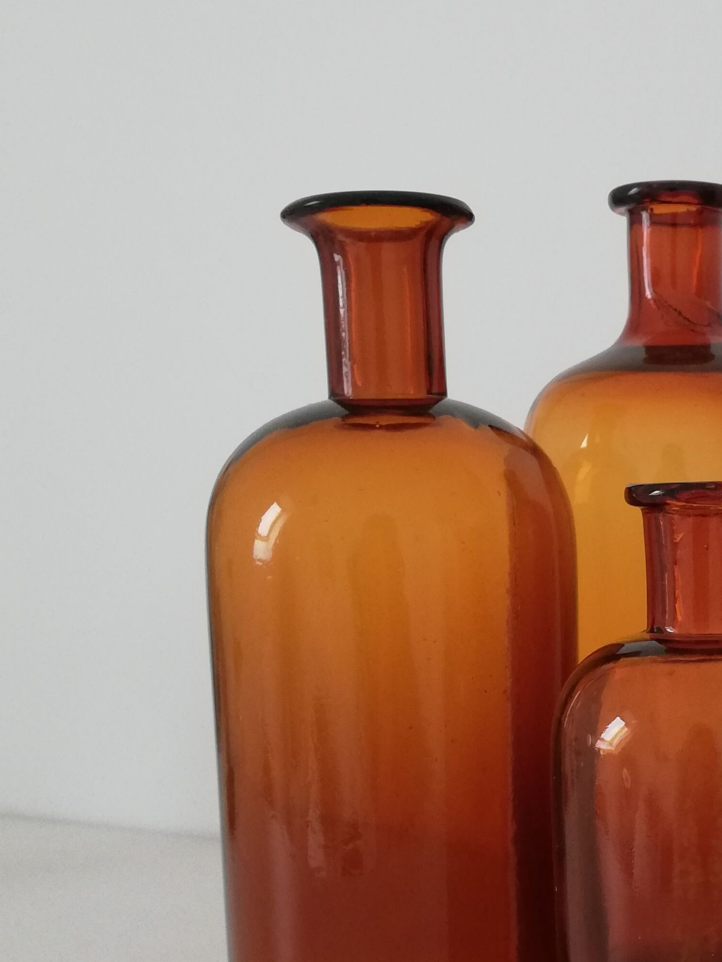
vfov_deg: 31.9
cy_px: 658
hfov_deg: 23.3
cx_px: 742
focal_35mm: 60
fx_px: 1668
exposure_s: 1/33.3
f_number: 2.2
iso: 160
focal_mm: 3.81
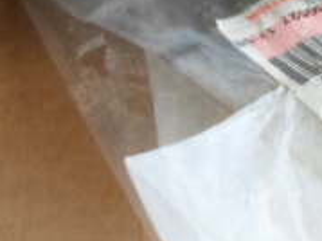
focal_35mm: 143
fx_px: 1329
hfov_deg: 13.7
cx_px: 273
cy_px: -200
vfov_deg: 9.8
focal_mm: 4.5
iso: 80
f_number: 2.5
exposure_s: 1/30
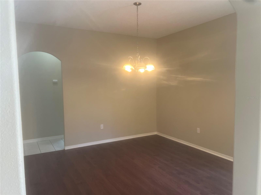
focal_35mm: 26
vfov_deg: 53.1
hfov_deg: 67.3
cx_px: 130
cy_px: 98
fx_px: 196
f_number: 1.5
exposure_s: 1/120
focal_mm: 5.7
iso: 125
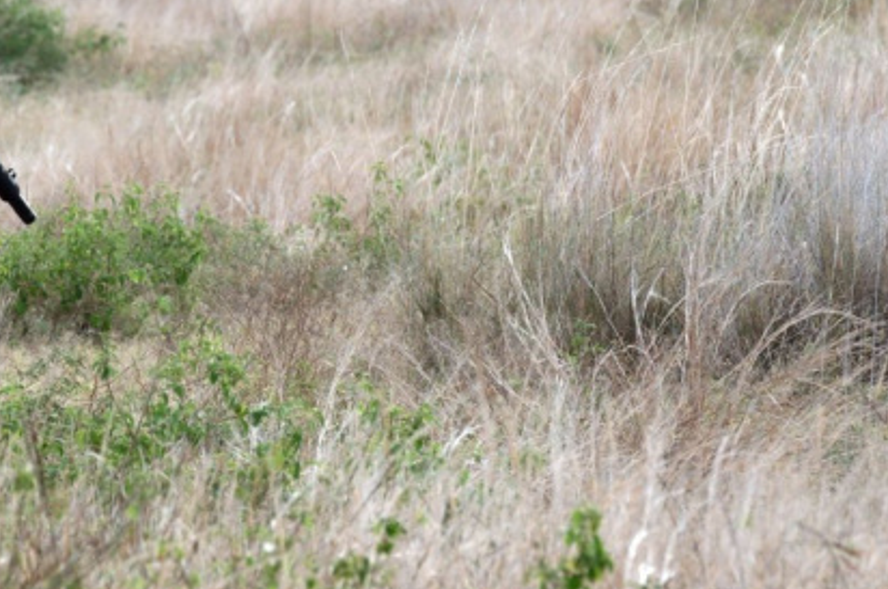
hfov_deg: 3.5
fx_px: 14353
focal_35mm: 583
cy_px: 88
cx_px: 95
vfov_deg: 2.3
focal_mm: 200
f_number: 8
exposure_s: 1/500
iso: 200
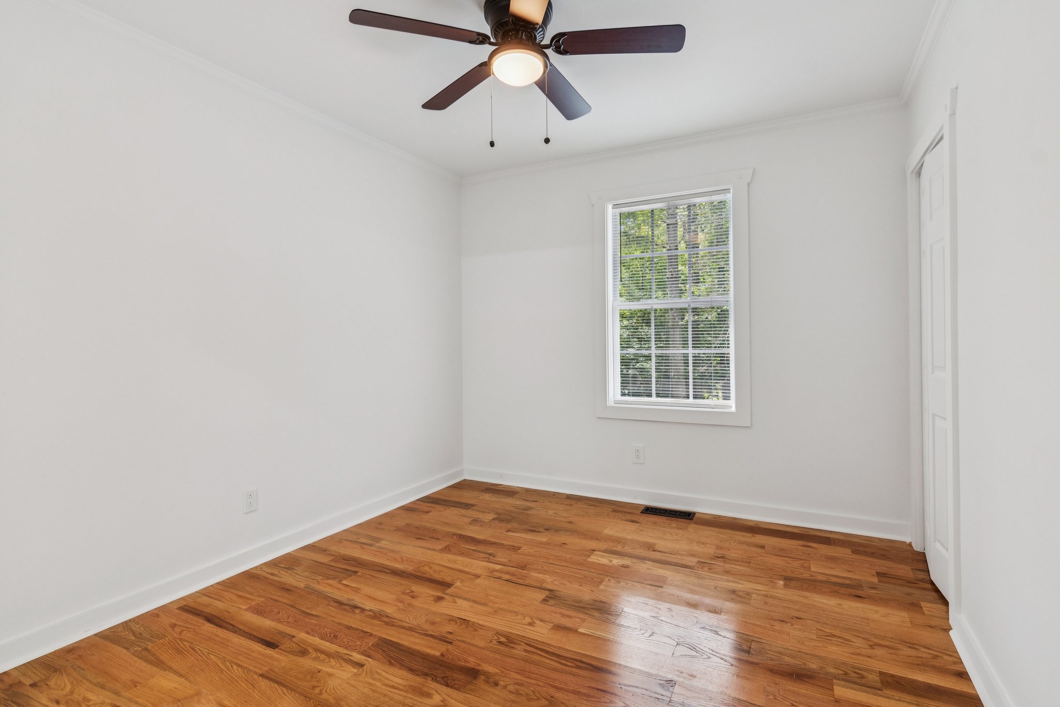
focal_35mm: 16
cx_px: 530
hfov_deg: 95.0
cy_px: 354
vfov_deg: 72.0
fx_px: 486
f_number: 8
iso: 400
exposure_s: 1/30
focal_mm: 11
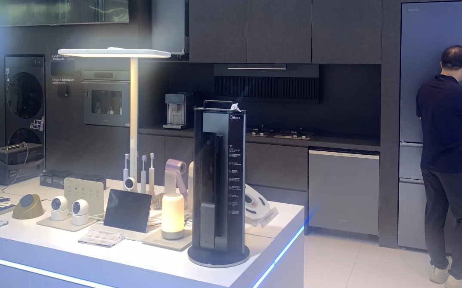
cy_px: 76
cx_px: 232
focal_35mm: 37
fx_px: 466
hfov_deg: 52.8
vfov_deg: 33.8
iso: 25
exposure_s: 1/102
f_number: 1.8
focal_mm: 4.25
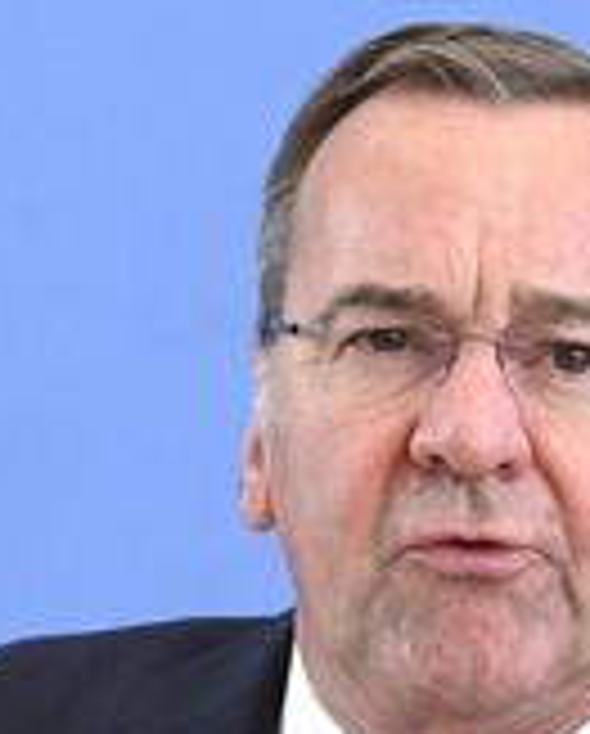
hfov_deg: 6.3
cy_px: 599
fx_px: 5354
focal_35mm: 246
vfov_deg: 7.8
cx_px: 196
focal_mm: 95
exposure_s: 1/640
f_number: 7.1
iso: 3200
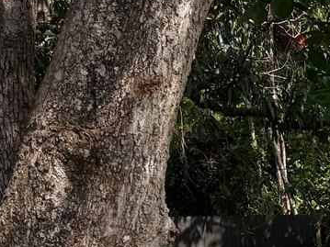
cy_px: 406
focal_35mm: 107
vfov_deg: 12.9
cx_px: 616
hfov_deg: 15.5
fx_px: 1020
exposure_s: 1/1949
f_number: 1.78
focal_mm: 6.76
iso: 80
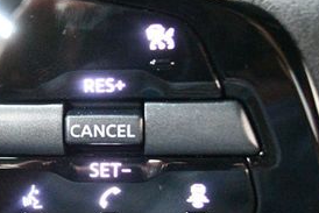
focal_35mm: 77
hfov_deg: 25.3
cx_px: 20
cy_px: 150
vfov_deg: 17.7
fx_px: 683
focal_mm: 22
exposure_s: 1/50
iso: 12800
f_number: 4
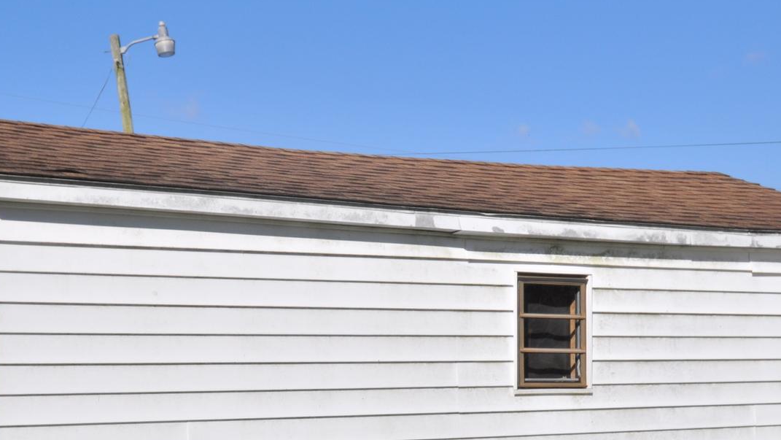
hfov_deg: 29.3
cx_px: 333
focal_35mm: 72
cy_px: 411
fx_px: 1491
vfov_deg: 16.5
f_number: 11
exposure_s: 1/500
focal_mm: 24
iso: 200
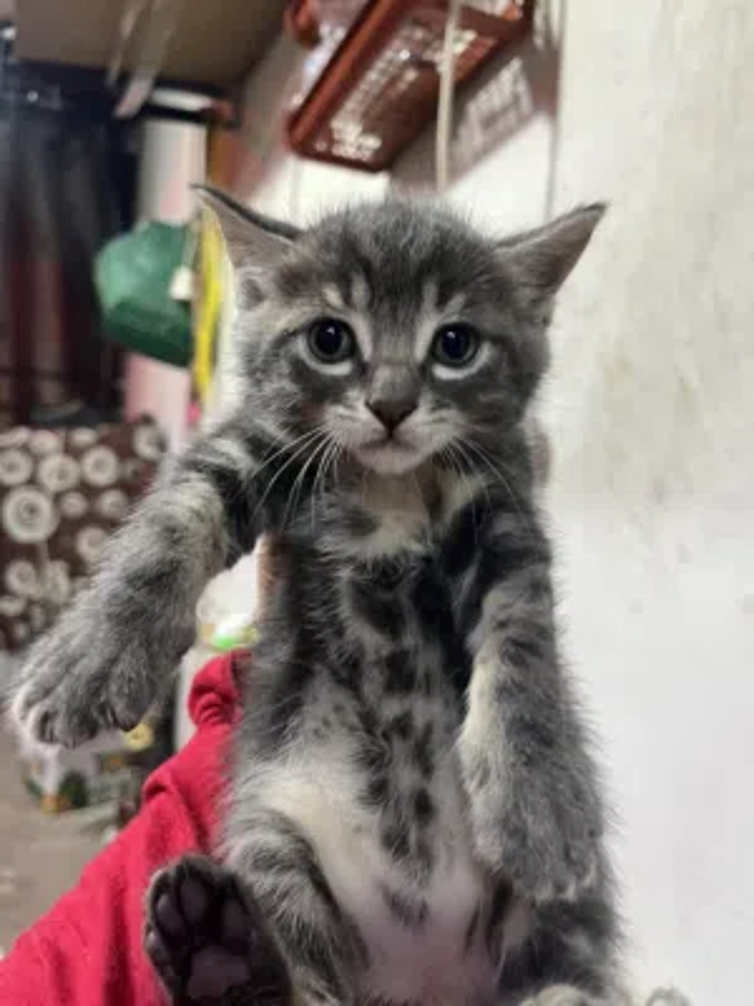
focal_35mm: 26
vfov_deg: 67.3
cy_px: 503
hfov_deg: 53.1
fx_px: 755
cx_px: 377
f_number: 1.6
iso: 250
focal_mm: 5.1
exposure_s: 1/50
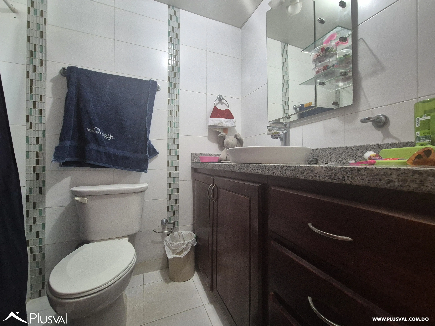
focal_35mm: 13
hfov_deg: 106.2
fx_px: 163
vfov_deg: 89.9
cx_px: 218
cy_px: 163
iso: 800
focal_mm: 2.2
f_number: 2.2
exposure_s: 1/60
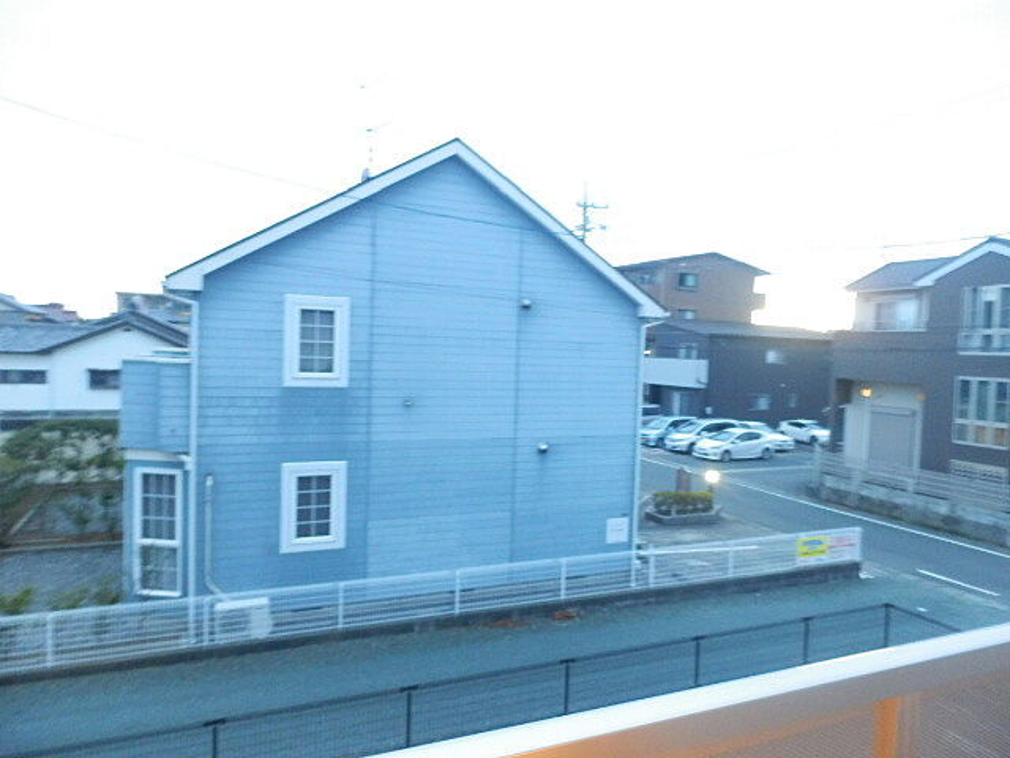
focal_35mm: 24
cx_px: 505
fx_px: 700
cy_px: 379
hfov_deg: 71.6
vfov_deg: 56.8
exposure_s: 1/8
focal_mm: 4.2
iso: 800
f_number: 3
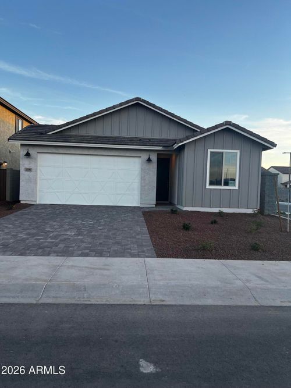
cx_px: 146
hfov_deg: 53.0
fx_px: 292
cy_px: 194
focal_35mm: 26
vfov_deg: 67.3
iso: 50
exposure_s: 1/452
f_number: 1.5
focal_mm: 5.7
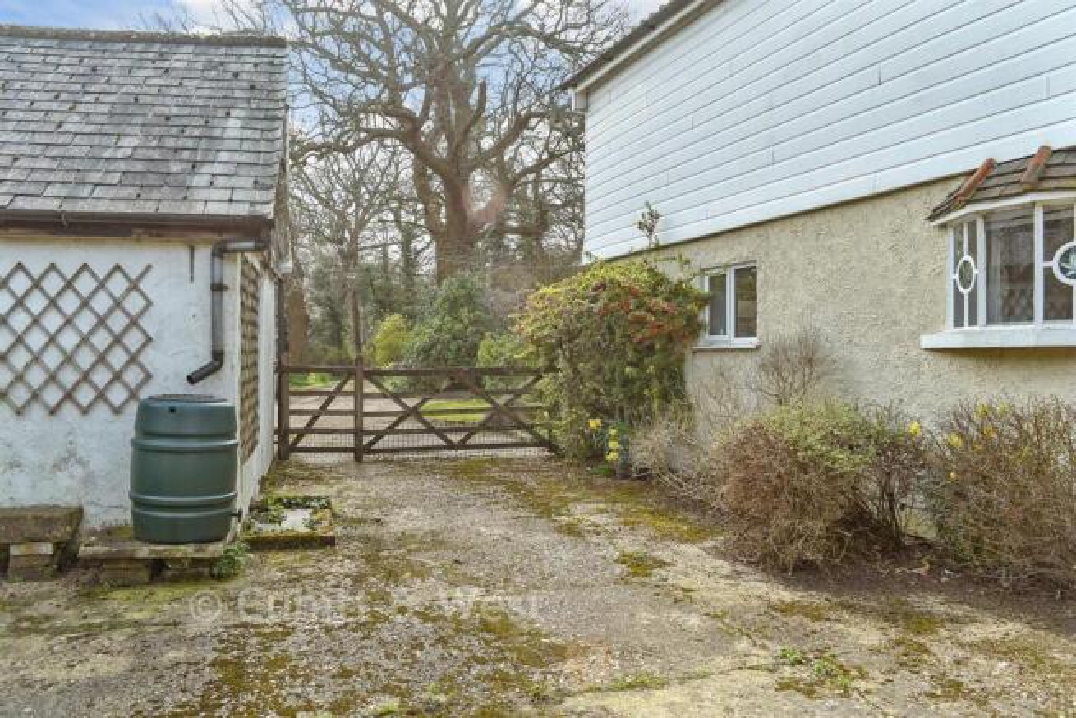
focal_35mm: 27
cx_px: 538
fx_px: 807
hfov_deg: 67.4
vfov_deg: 48.0
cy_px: 359
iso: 160
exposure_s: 1/160
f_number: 8
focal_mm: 18
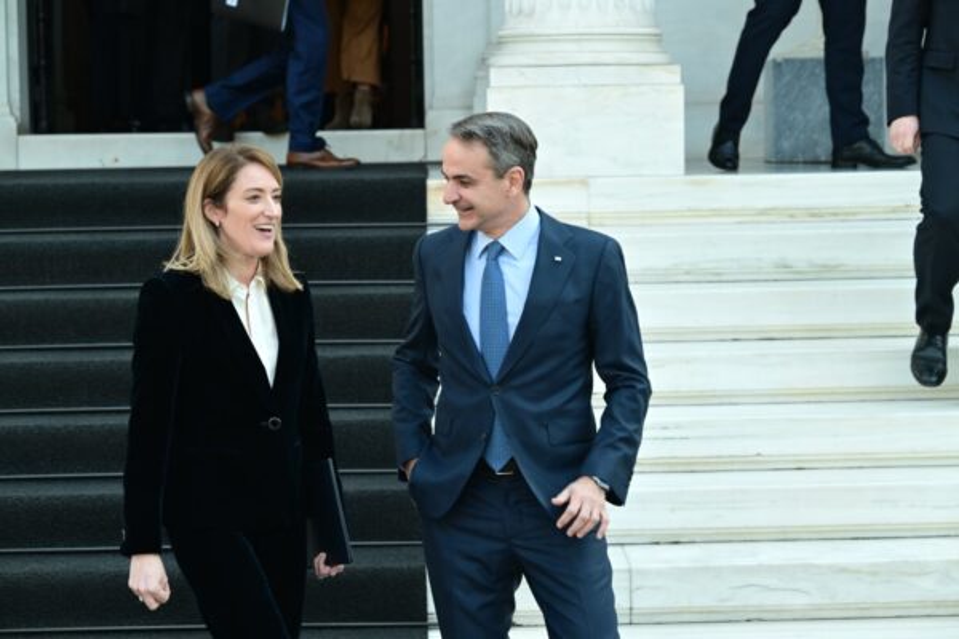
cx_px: 480
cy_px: 320
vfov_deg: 13.7
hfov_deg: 20.4
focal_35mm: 100
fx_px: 2664
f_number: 5
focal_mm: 100
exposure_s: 1/320
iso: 500
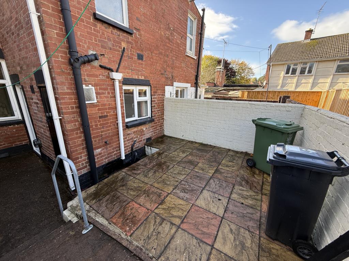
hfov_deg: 102.1
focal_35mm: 14
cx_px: 174
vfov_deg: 85.7
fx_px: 141
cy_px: 130
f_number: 2.2
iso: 50
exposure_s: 1/159
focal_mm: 2.22
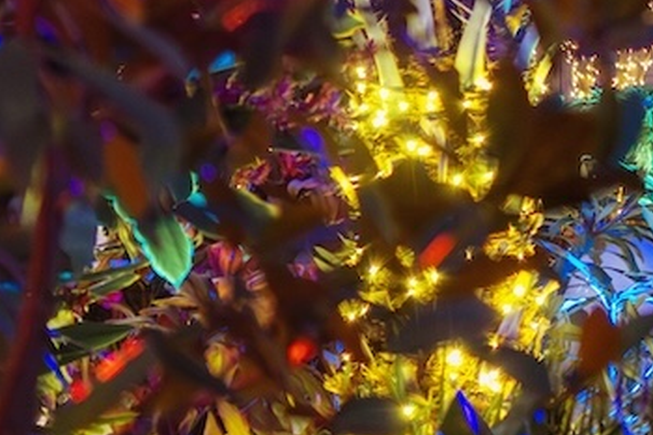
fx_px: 3481
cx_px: 1310
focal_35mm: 192
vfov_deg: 7.0
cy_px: -252
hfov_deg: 9.9
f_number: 1.8
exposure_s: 1/40
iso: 2500
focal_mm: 35
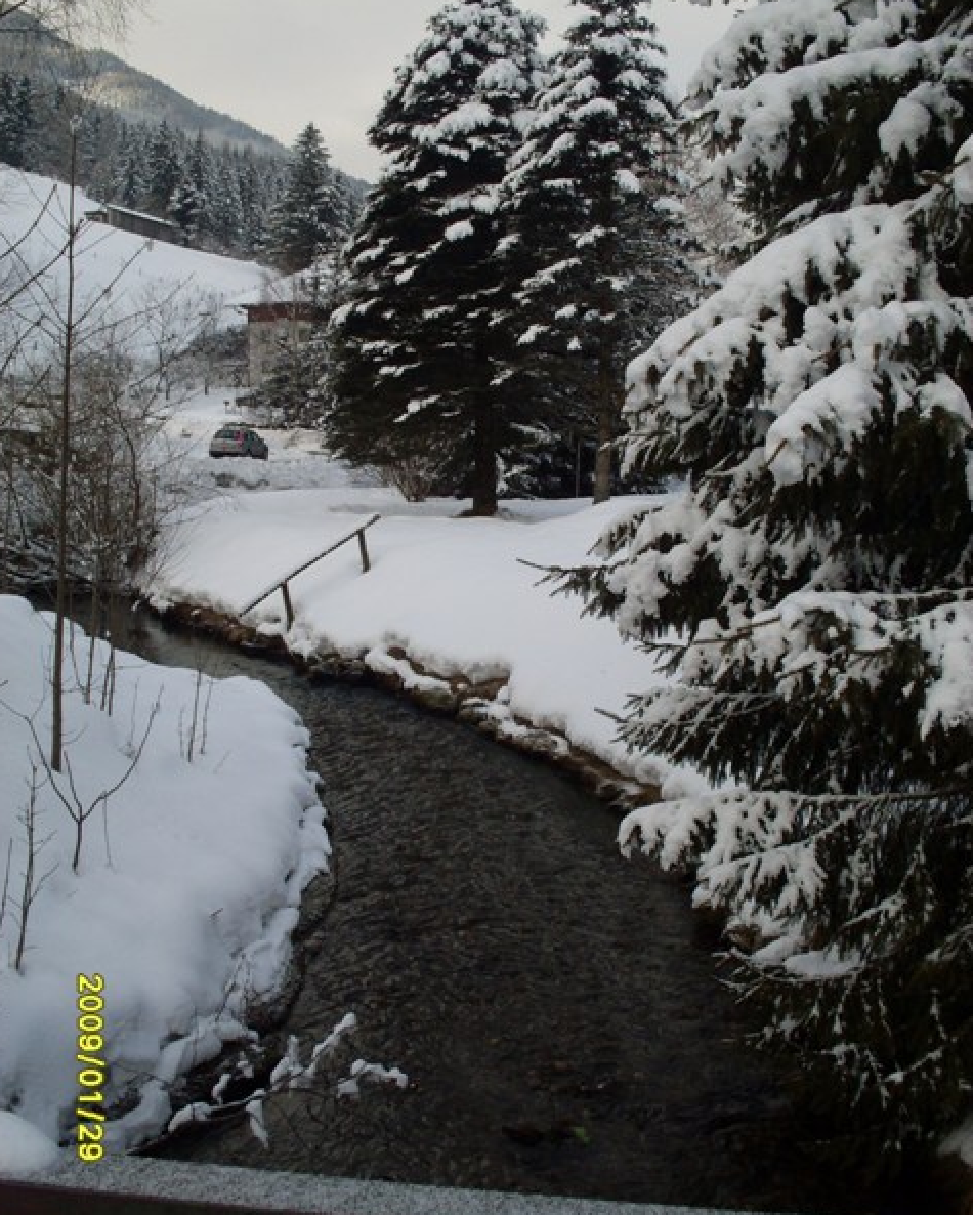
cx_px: 485
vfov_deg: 45.8
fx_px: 1439
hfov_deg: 37.4
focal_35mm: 40
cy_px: 580
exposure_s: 1/90
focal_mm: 6.3
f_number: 8.4
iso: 80
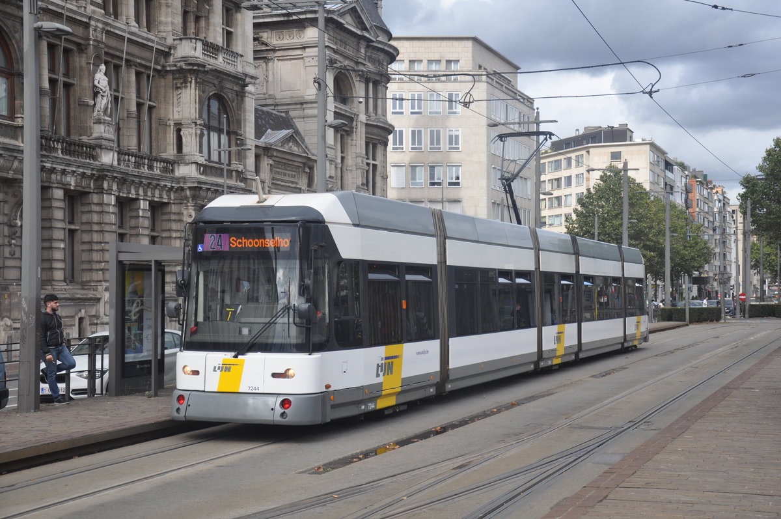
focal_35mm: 57
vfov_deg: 23.7
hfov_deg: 35.1
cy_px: 260
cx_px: 390
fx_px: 1235
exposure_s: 1/1000
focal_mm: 38
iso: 400
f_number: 4.5
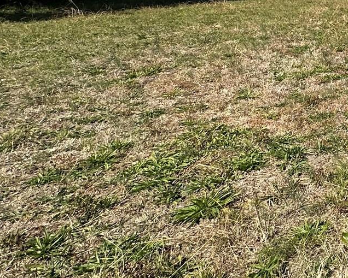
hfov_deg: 28.6
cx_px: 511
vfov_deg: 30.3
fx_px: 453
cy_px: -35
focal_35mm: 44
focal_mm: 2.22
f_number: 2.2
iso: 50
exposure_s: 1/2020
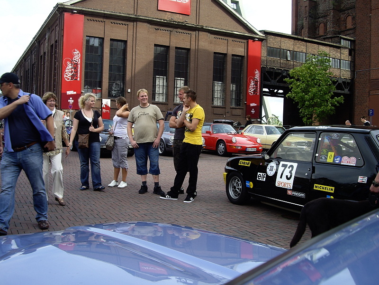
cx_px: 190
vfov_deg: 37.7
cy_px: 142
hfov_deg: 49.0
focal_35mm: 38
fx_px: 416
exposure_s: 1/80
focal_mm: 7.9
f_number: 5.6
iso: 50
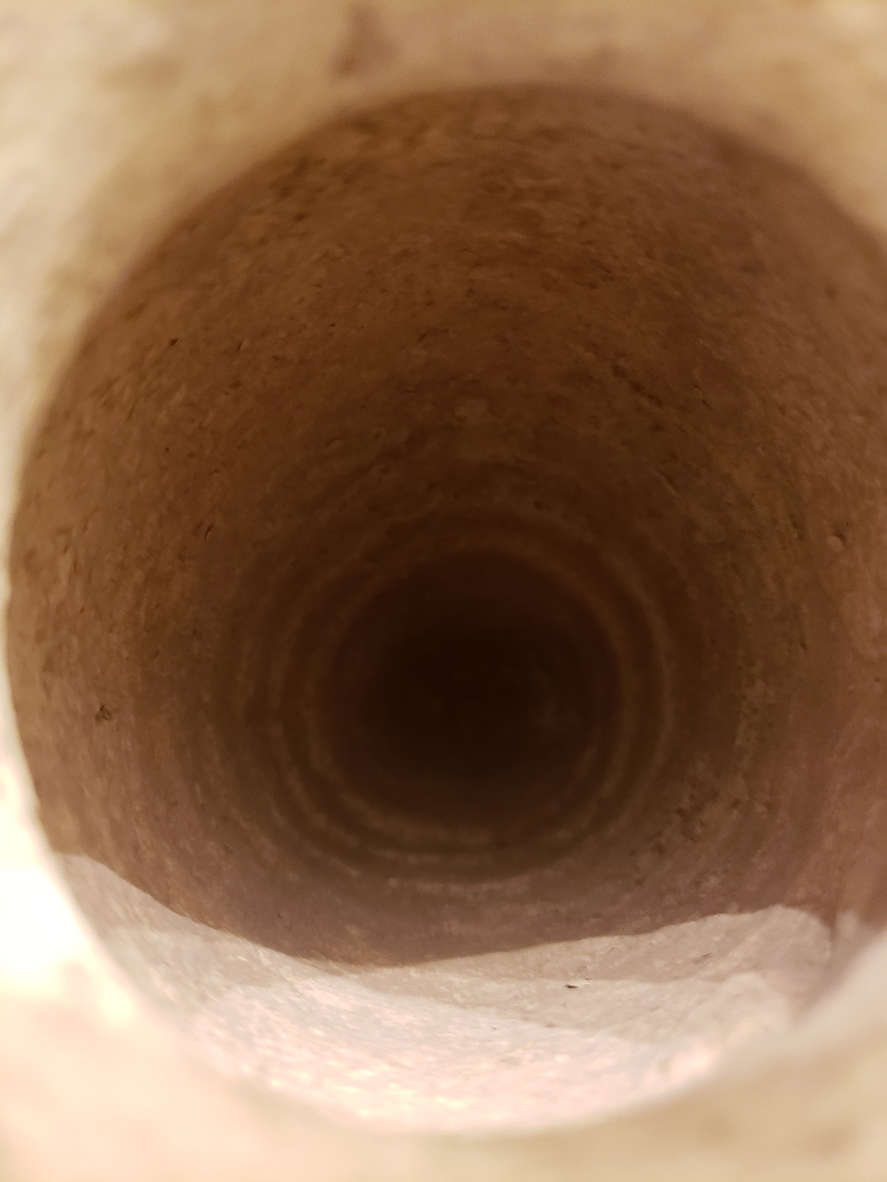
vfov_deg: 67.3
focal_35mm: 26
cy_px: 591
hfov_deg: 53.1
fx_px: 888
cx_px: 444
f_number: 1.5
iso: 250
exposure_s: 1/13
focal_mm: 4.3
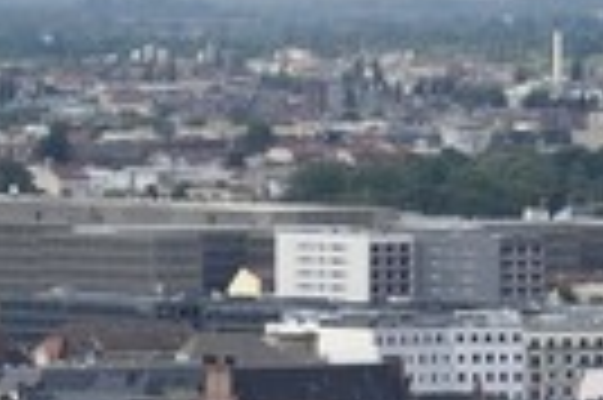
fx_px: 10506
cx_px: 198
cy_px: 557
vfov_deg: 2.2
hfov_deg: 3.3
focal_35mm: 628
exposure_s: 1/250
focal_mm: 200
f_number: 11
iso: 400
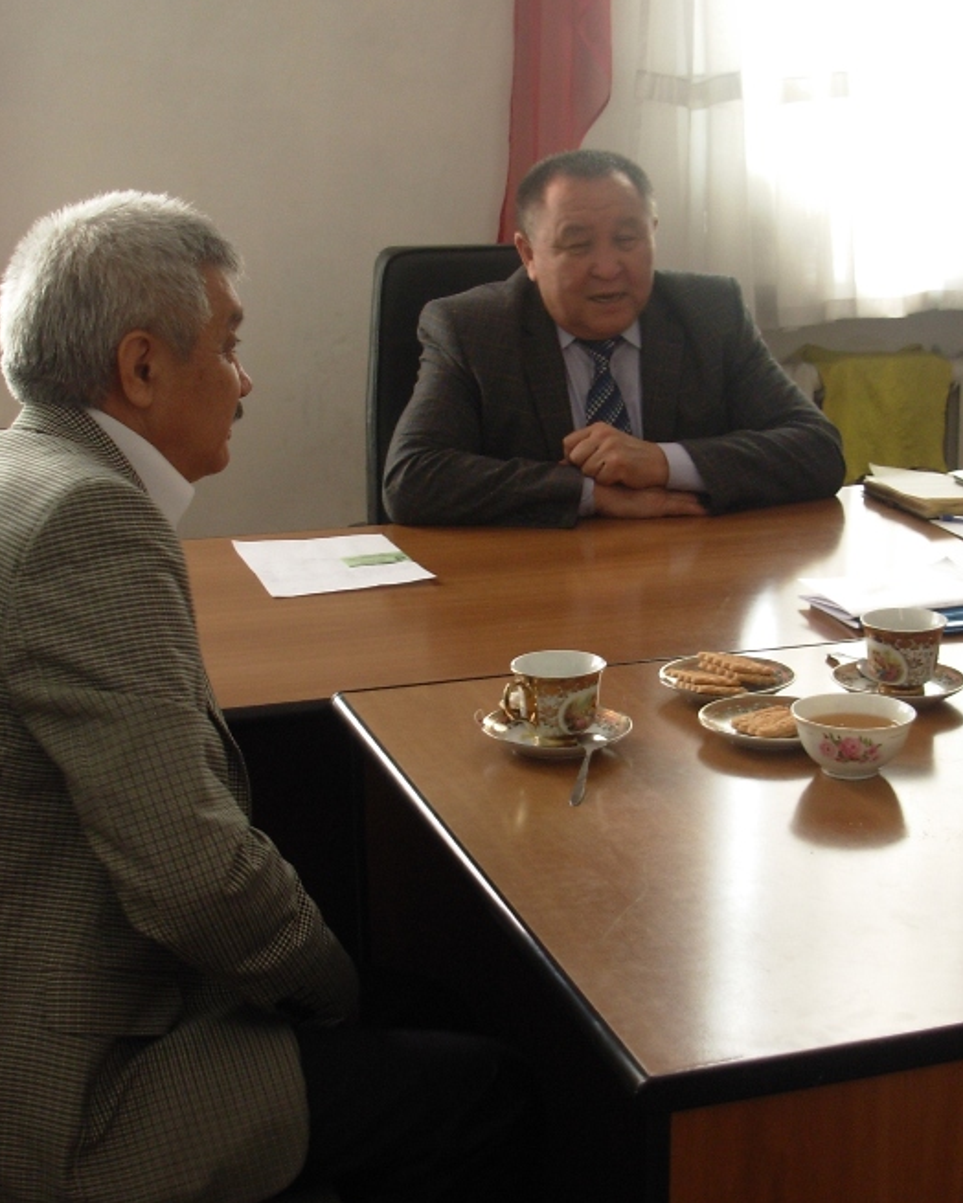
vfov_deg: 32.5
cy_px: 608
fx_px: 2066
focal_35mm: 58
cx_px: 595
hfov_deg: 26.2
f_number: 2.9
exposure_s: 1/38.1
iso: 50
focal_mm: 6.3
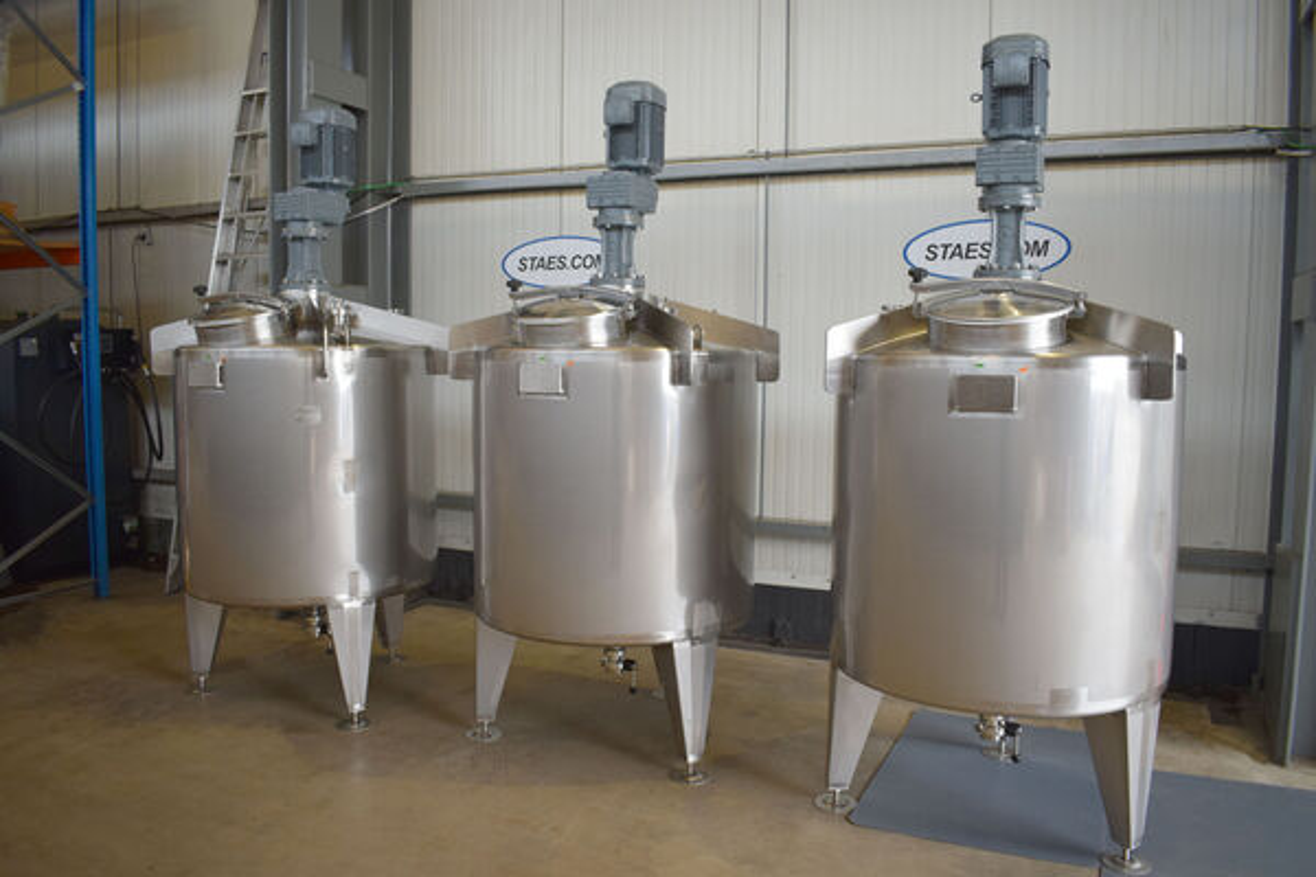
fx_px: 987
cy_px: 438
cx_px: 658
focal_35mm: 27
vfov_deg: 47.9
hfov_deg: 67.4
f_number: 4
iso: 560
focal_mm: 18
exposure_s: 1/60
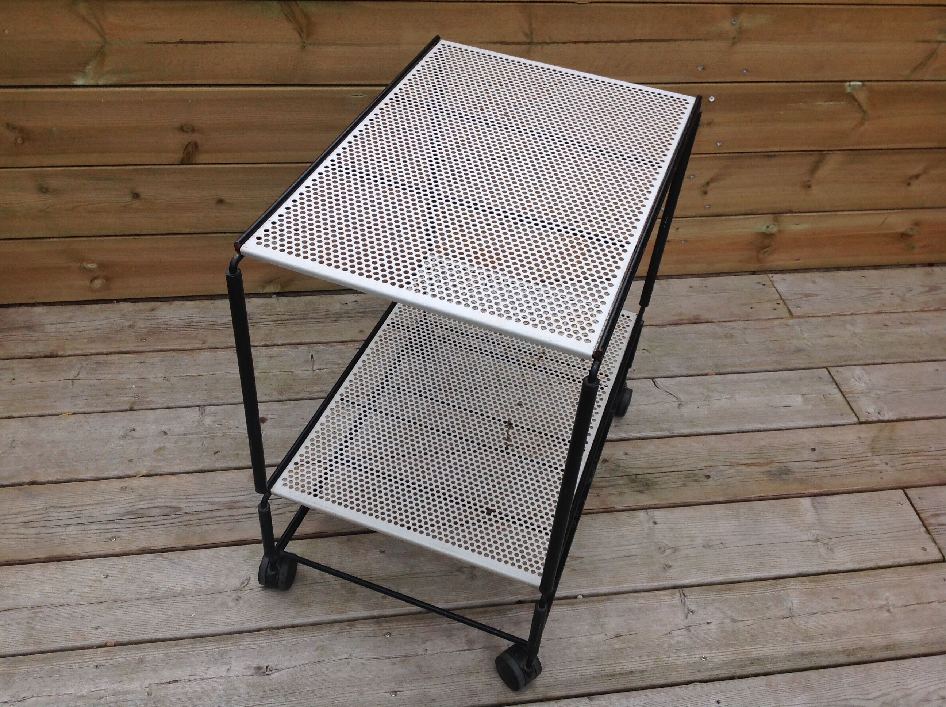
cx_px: 473
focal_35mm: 35
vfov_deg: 40.6
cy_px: 354
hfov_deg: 52.7
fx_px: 955
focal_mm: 4.28
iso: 50
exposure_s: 1/1779
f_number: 2.4
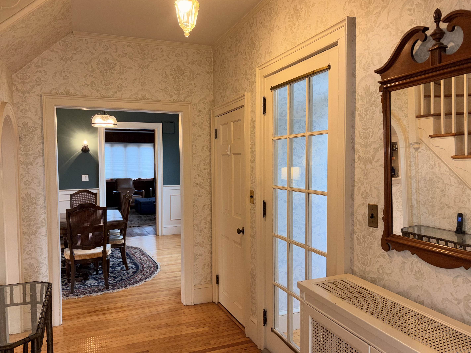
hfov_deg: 63.4
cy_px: 184
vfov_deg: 49.7
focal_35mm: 28
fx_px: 381
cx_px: 238
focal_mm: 5.96
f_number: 1.6
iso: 32
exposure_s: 1/35
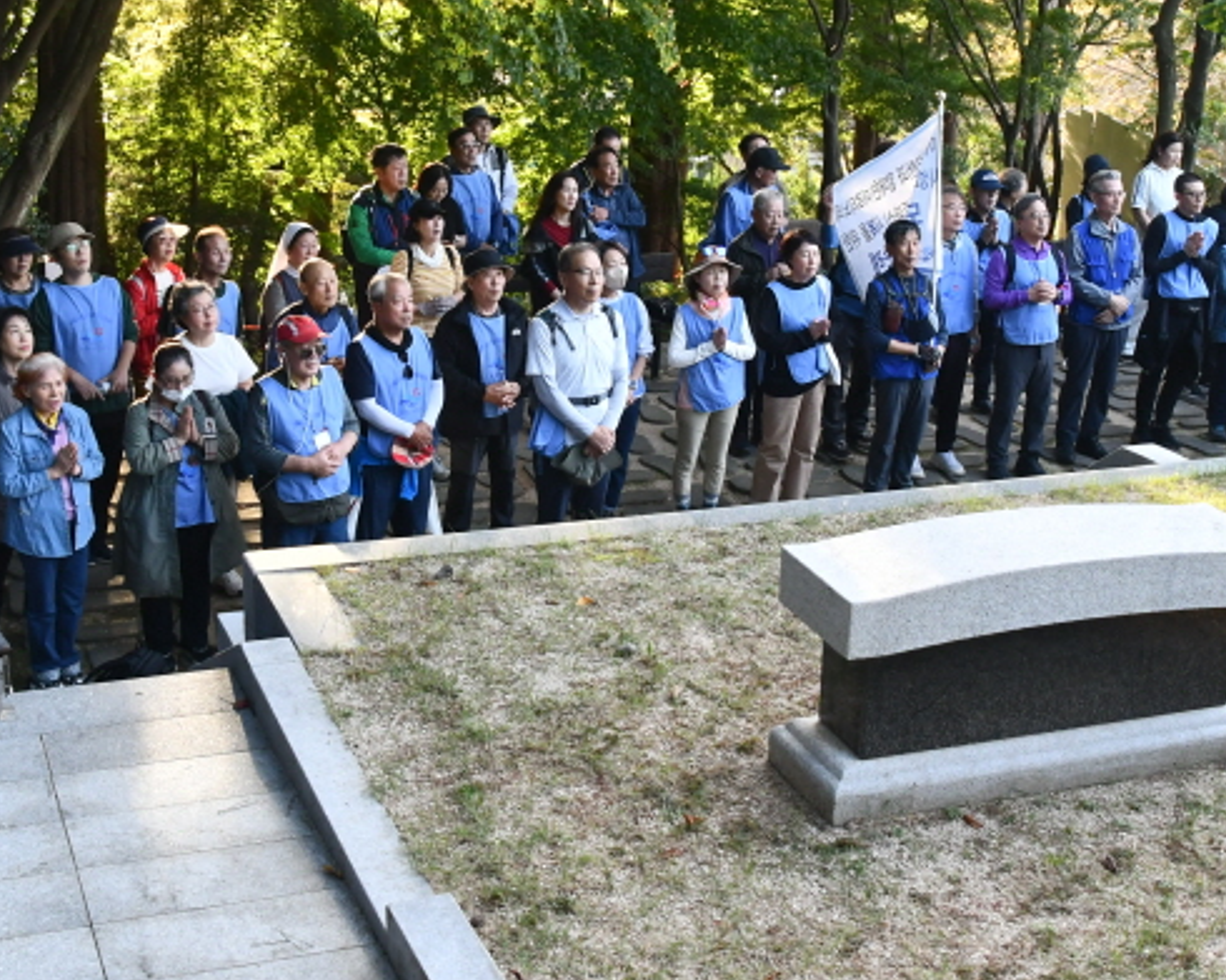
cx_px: 723
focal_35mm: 54
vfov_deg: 28.0
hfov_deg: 34.7
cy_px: 360
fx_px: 1959
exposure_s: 1/160
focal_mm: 18
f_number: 6.3
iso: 800
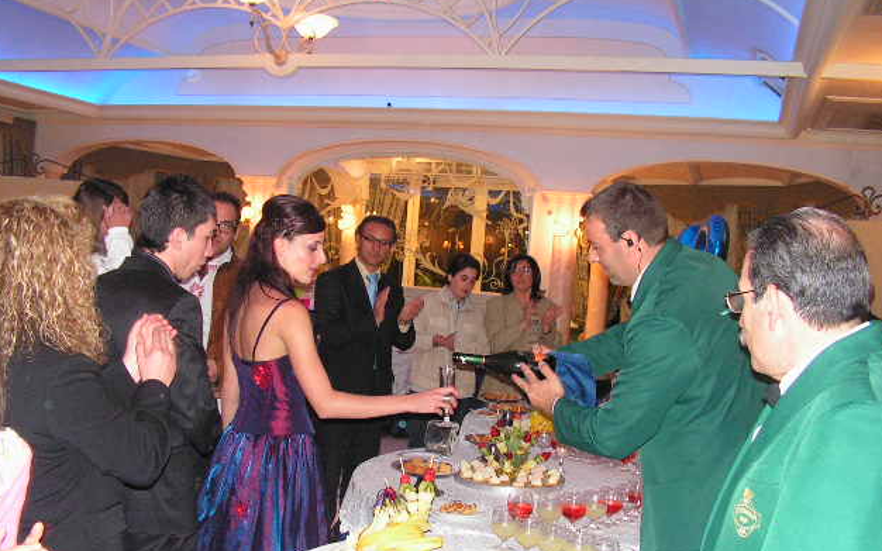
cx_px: 441
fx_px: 937
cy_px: 331
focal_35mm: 39
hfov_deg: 50.4
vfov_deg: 32.7
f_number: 3.2
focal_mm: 6
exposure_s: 1/40
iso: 200
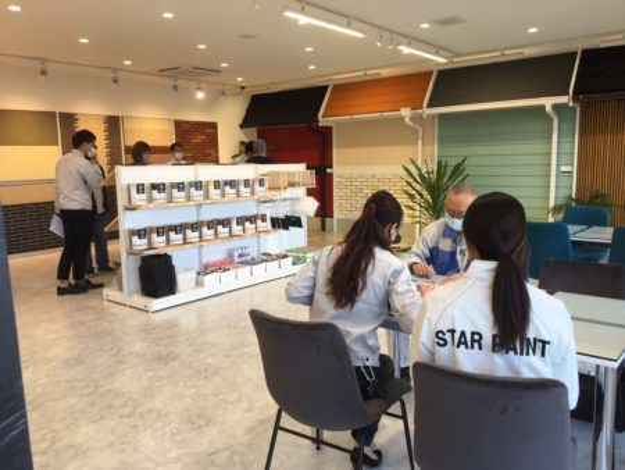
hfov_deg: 61.6
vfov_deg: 48.3
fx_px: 524
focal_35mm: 29
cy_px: 235
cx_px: 312
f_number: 2.2
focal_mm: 4.15
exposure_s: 1/120
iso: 32
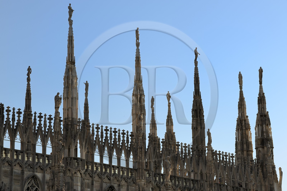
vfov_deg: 13.4
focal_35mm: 102
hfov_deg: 20.0
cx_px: 144
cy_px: 96
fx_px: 812
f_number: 14
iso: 200
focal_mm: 102
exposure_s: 1/200
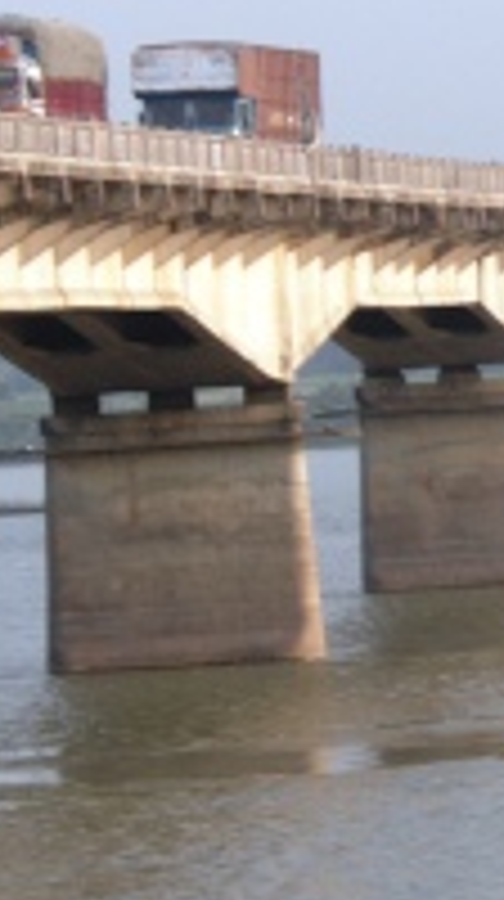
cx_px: 716
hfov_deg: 4.1
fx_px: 7056
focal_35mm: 296
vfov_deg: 7.3
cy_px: 364
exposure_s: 1/125
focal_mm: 21.69
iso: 80
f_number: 4.9
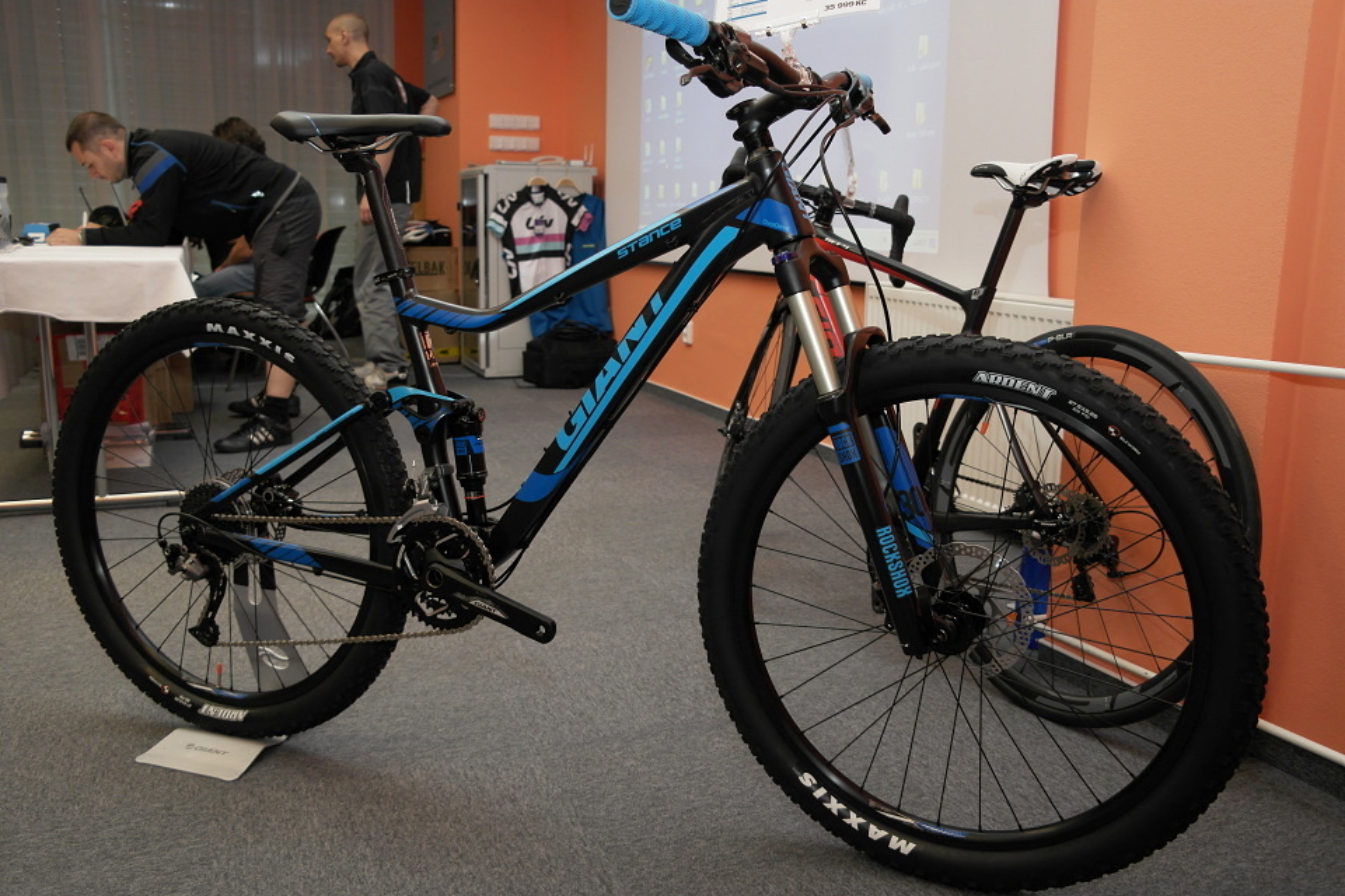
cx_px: 672
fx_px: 1121
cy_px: 448
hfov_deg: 61.9
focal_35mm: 30
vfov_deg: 43.6
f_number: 3.5
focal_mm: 20
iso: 400
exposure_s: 1/80
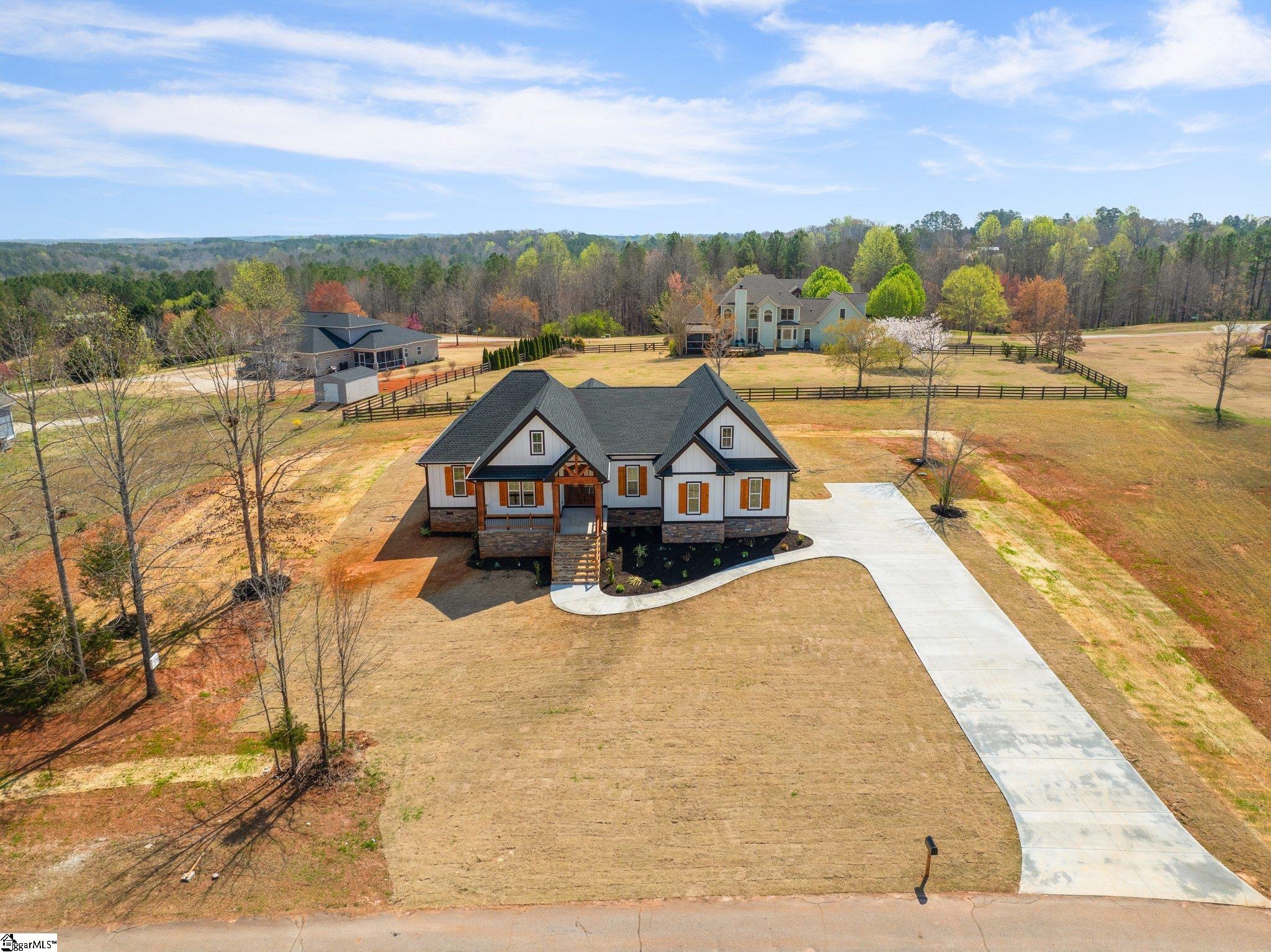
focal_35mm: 24
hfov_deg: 71.6
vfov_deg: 56.8
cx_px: 636
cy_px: 476
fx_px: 881
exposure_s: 1/320
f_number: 2.8
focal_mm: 12.29
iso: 120
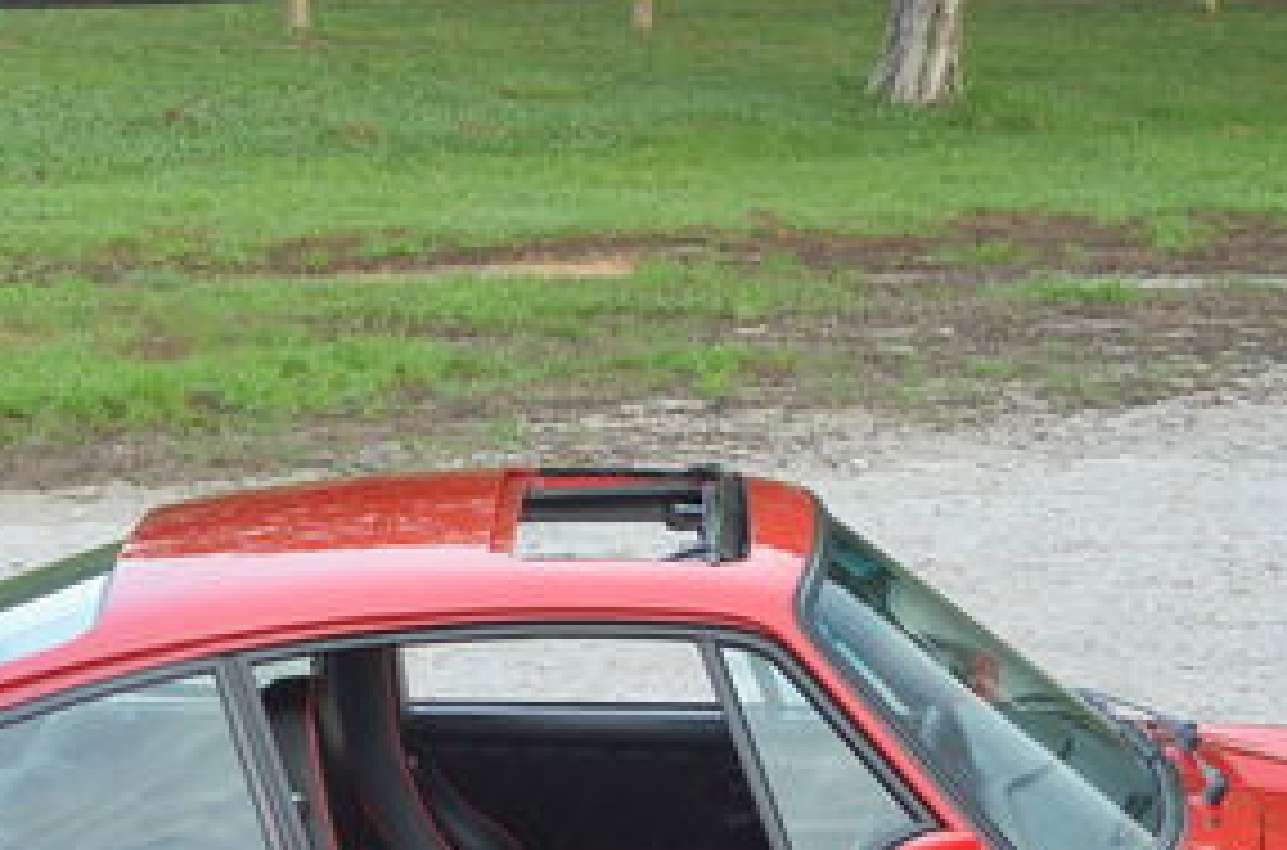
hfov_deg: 15.9
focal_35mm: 129
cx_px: 616
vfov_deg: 10.5
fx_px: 4599
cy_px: 688
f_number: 4.2
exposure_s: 1/60
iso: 450
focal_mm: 32
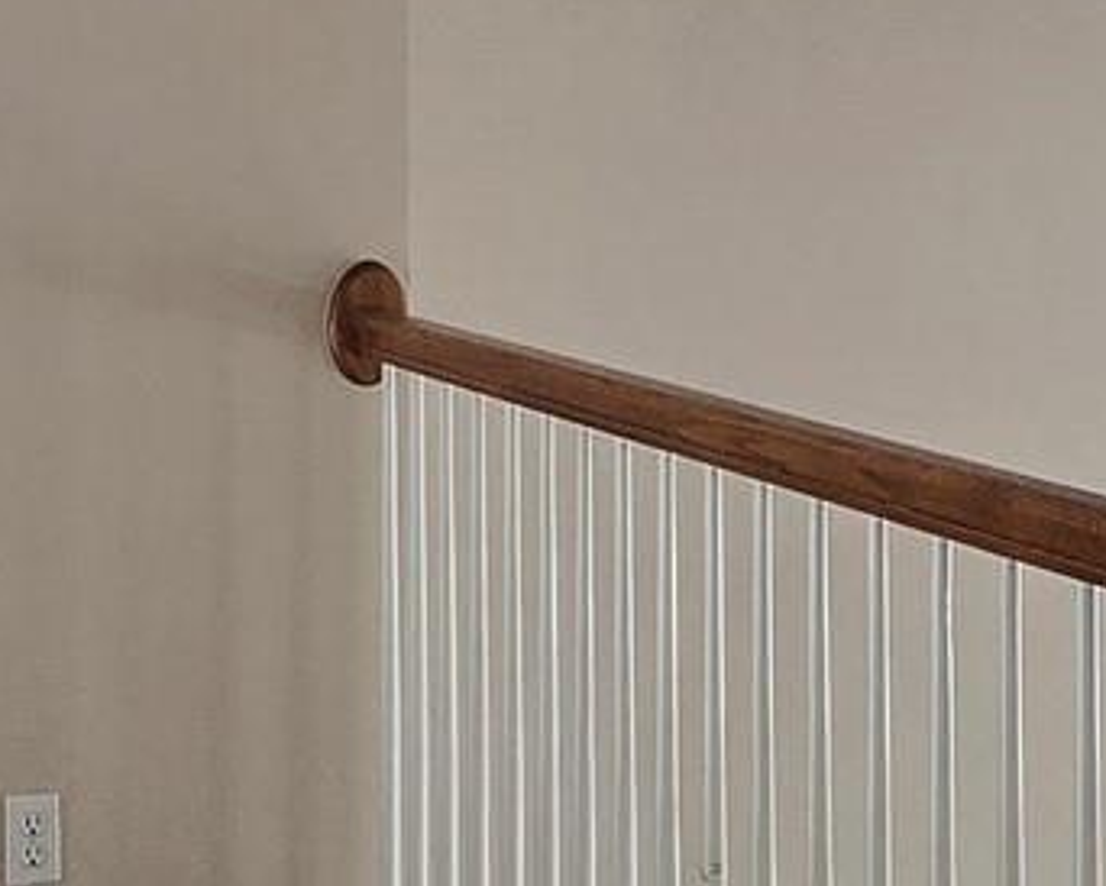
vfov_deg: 19.7
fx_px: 2489
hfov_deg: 24.7
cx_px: 243
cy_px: 61
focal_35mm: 76
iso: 200
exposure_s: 1/60
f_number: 2.2
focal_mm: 2.2
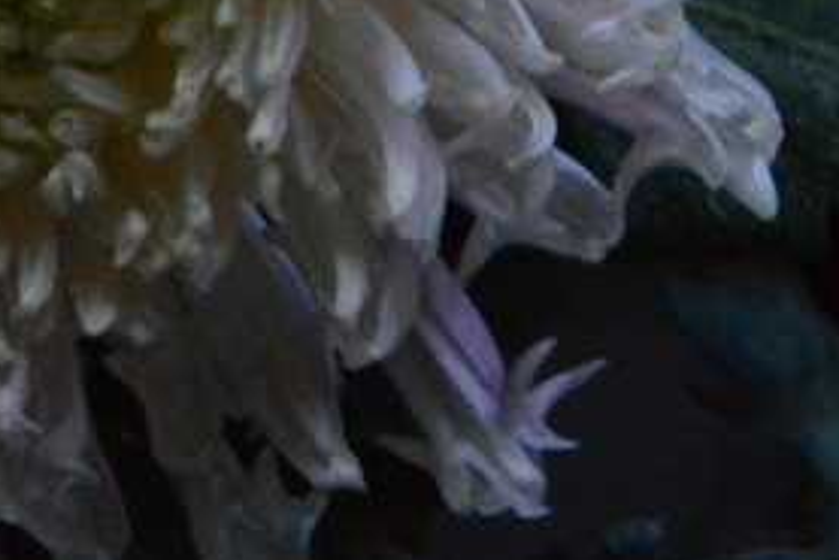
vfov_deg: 2.9
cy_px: -159
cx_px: 73
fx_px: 10979
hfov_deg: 4.4
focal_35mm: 471
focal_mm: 85
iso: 6400
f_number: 18
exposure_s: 1/20
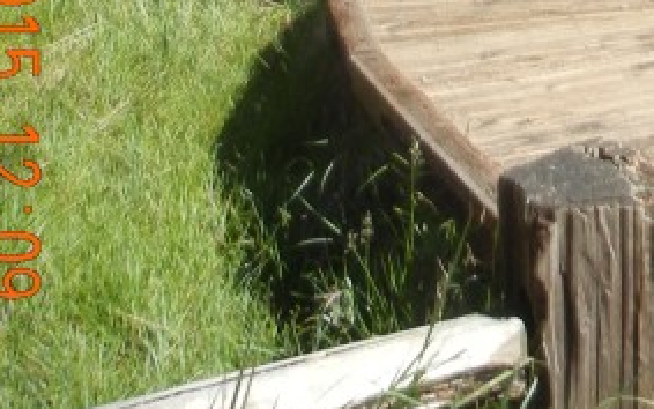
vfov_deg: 9.4
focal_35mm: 115
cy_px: -739
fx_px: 2050
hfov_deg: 17.5
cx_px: 714
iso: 160
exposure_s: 1/646
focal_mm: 5.4
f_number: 3.5
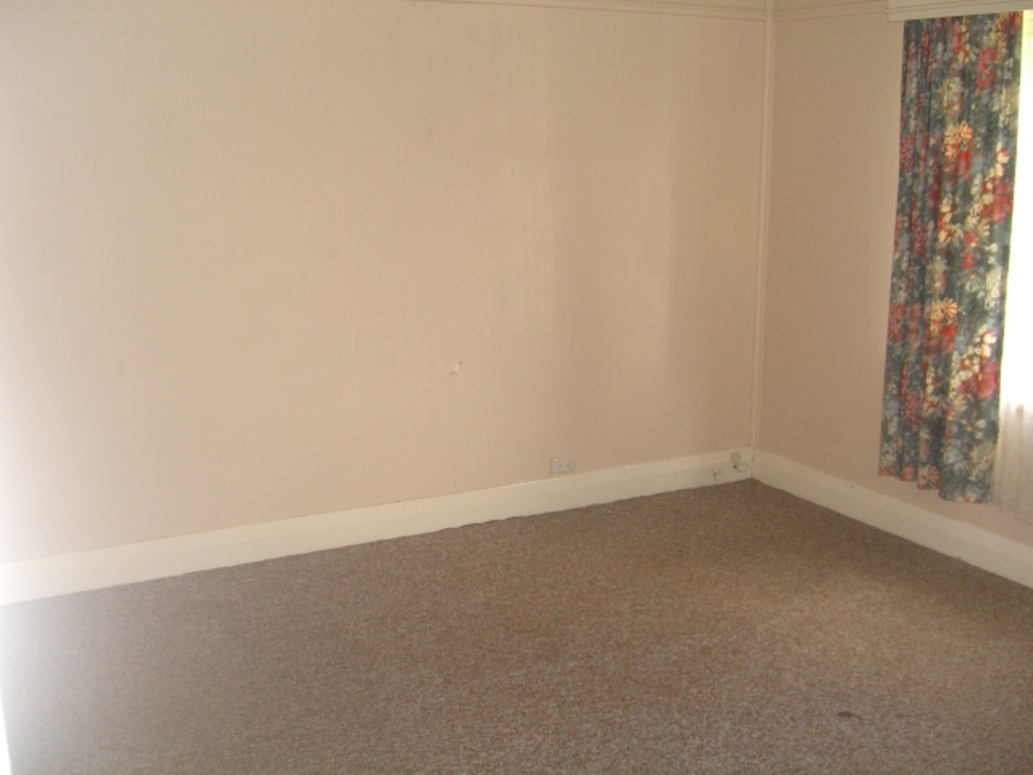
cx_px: 516
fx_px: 1134
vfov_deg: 37.7
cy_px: 388
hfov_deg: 49.0
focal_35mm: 38
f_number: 2.8
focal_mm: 7.9
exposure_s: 1/60
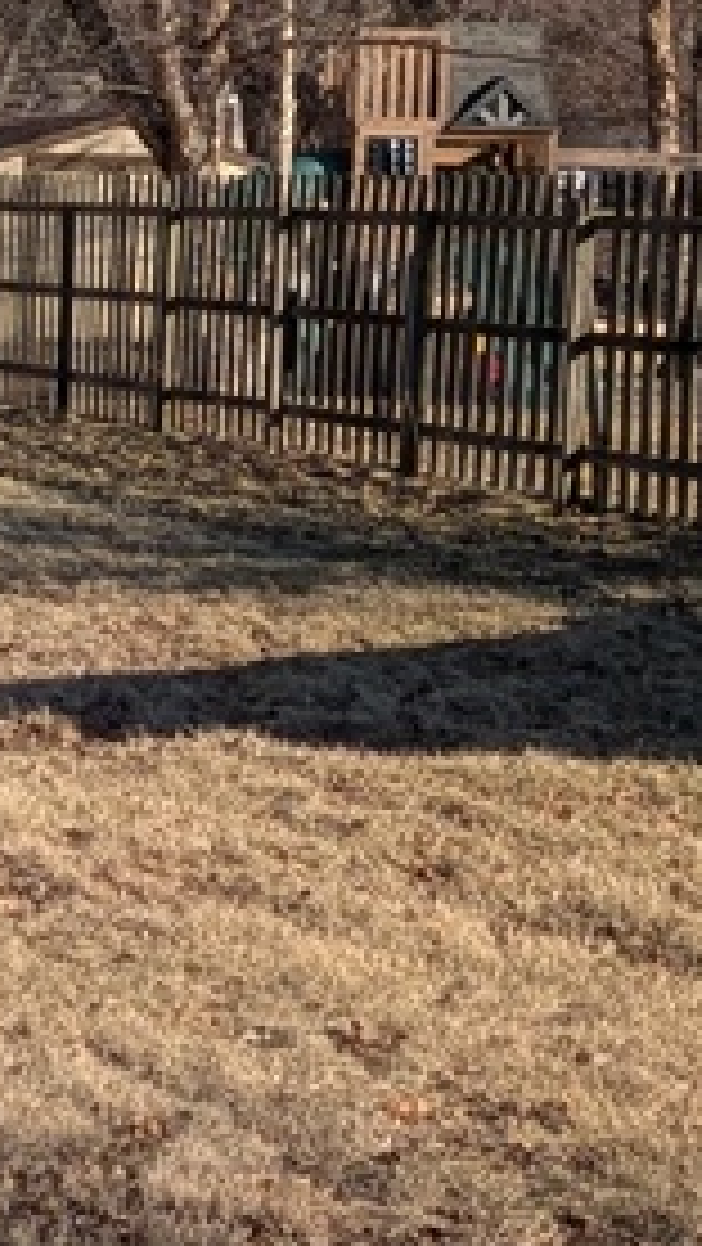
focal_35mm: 136
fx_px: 4496
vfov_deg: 15.8
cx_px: -1364
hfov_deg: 7.8
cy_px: 468
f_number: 1.7
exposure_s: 1/1479
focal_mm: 4.53
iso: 32
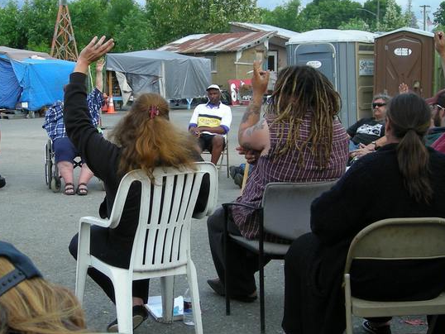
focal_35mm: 65
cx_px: 164
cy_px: 156
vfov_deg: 22.6
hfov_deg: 29.7
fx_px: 836
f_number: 2.8
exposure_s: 1/162
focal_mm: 5.7
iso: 50
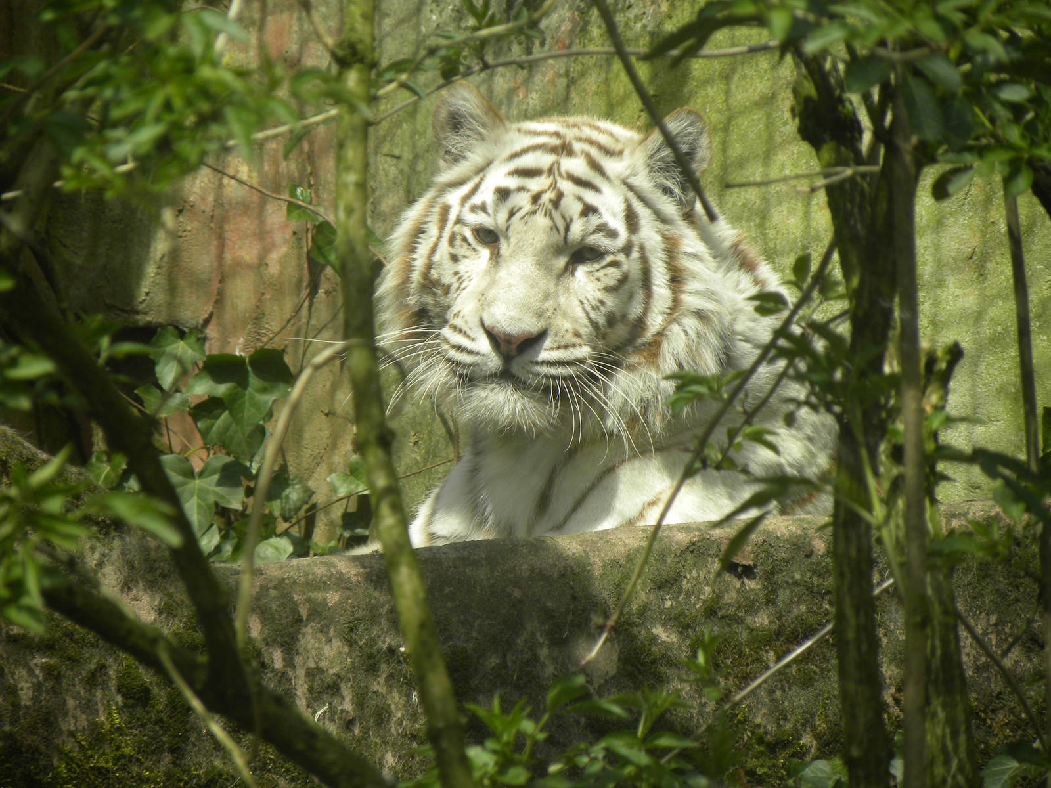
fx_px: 14604
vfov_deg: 3.1
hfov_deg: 4.1
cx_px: 526
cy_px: 394
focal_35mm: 481
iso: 69
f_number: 5
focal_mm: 85.6
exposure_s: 1/170
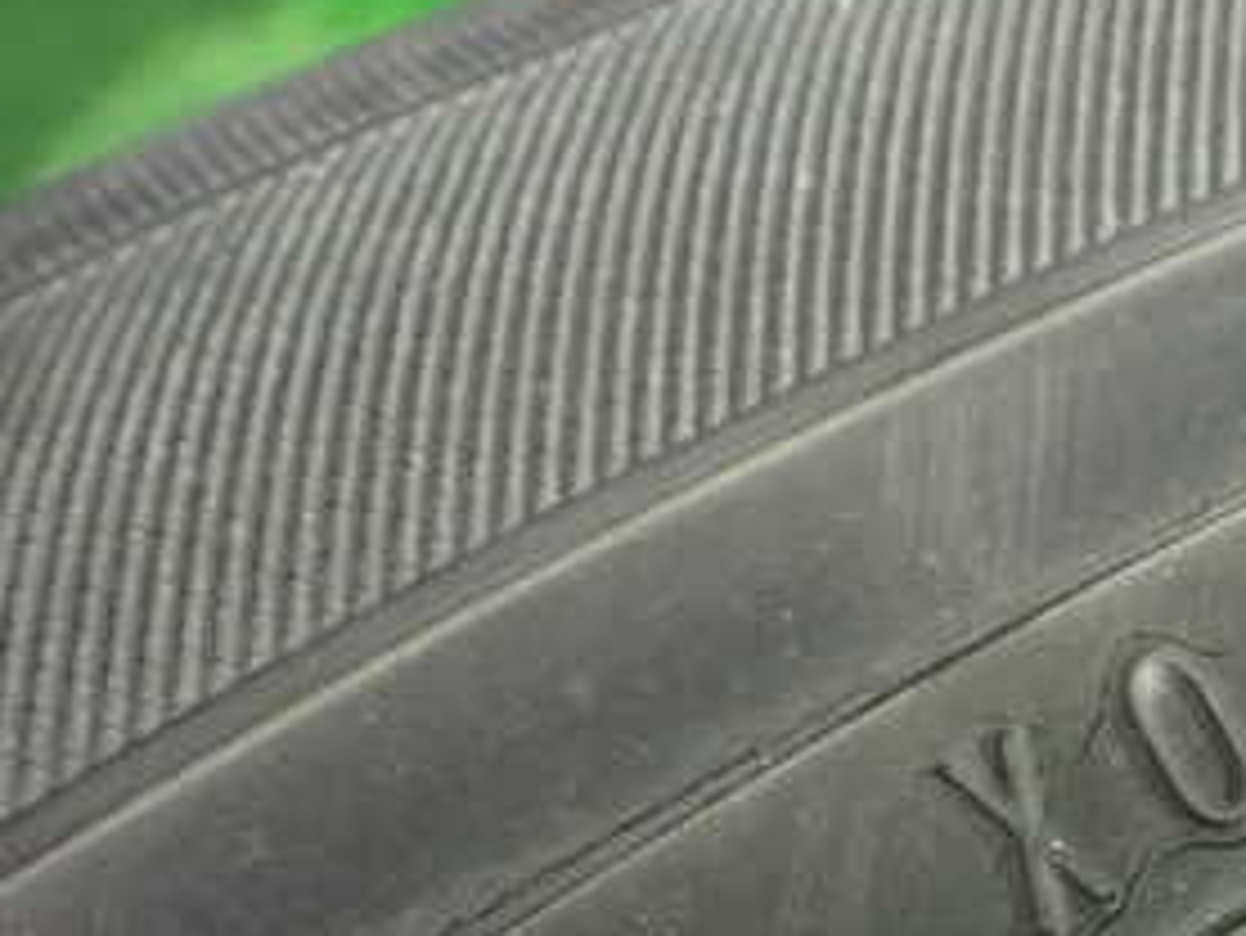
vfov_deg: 22.3
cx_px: 1277
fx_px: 2341
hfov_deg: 27.9
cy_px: 734
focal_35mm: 65
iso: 800
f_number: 2.3
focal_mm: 5.4
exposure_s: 1/50
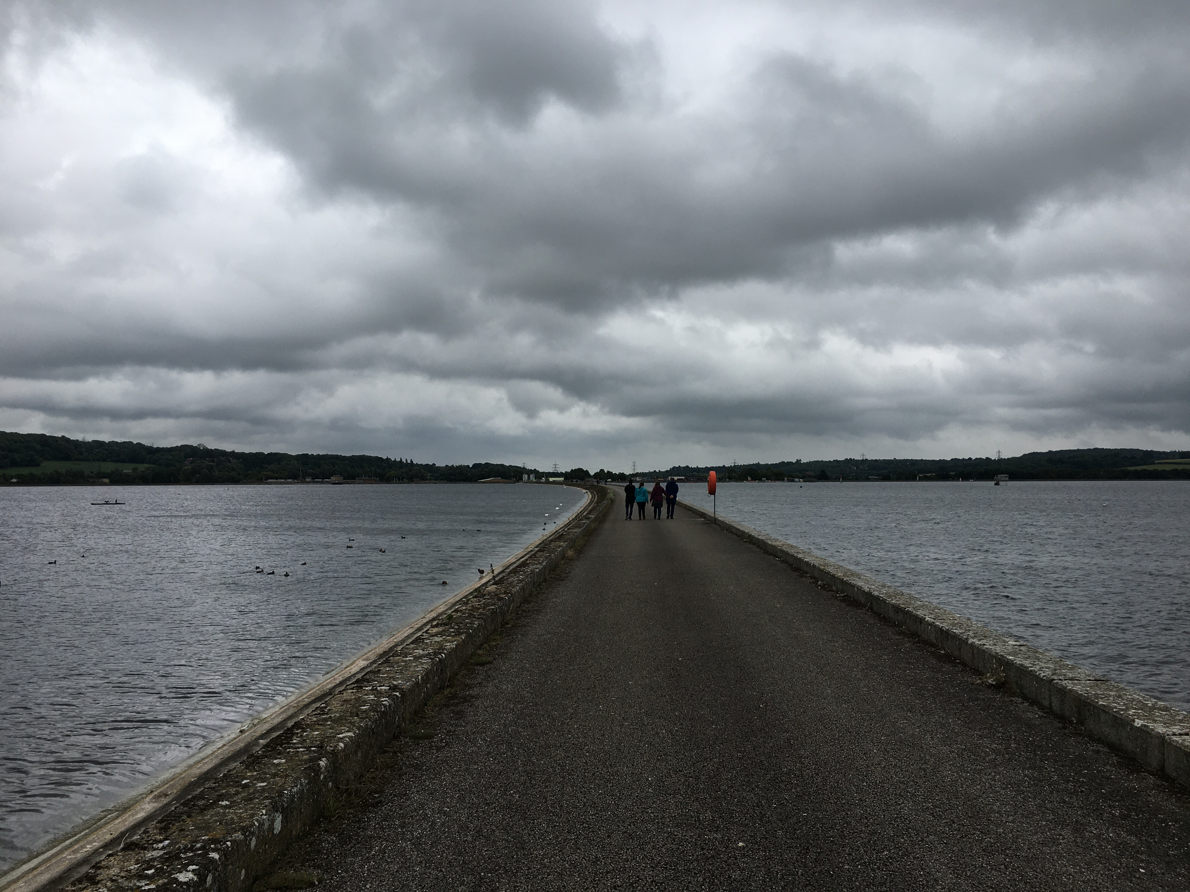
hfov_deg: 61.7
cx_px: 595
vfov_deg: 48.2
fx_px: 997
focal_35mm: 29
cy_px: 446
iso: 25
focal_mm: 4.15
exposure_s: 1/635
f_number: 2.2
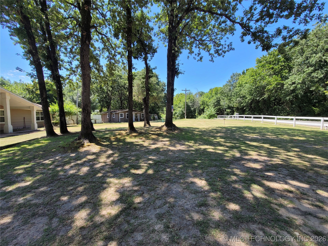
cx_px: 164
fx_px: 123
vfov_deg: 89.9
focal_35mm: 13
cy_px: 123
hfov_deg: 106.2
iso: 64
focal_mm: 2.2
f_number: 2.2
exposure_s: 1/606
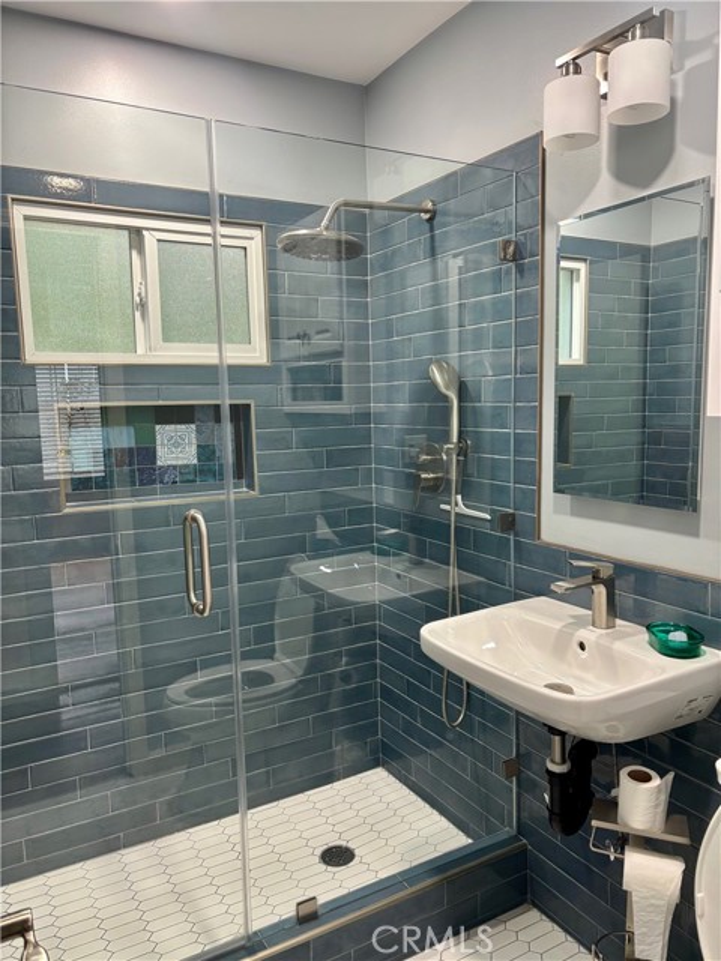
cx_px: 360
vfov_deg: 67.3
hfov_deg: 53.1
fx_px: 722
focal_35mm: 26
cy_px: 480
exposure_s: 1/60
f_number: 1.6
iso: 125
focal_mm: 5.96
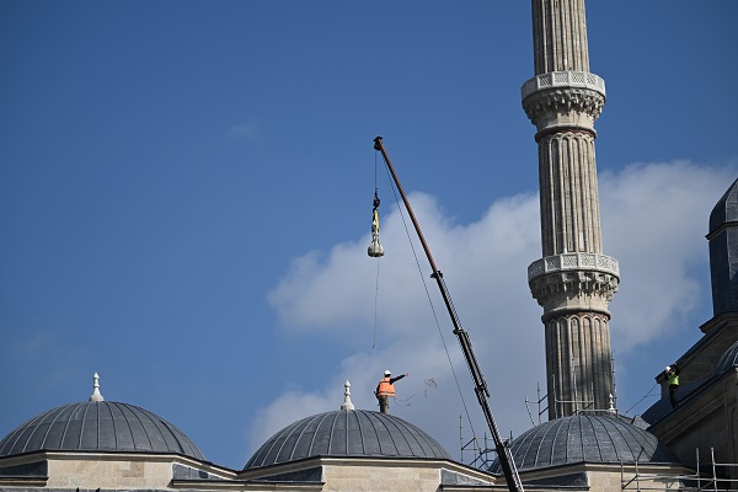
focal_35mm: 110
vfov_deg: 12.5
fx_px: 2255
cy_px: 246
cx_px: 369
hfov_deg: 18.6
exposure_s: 1/1000
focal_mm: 110
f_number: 4.5
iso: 64
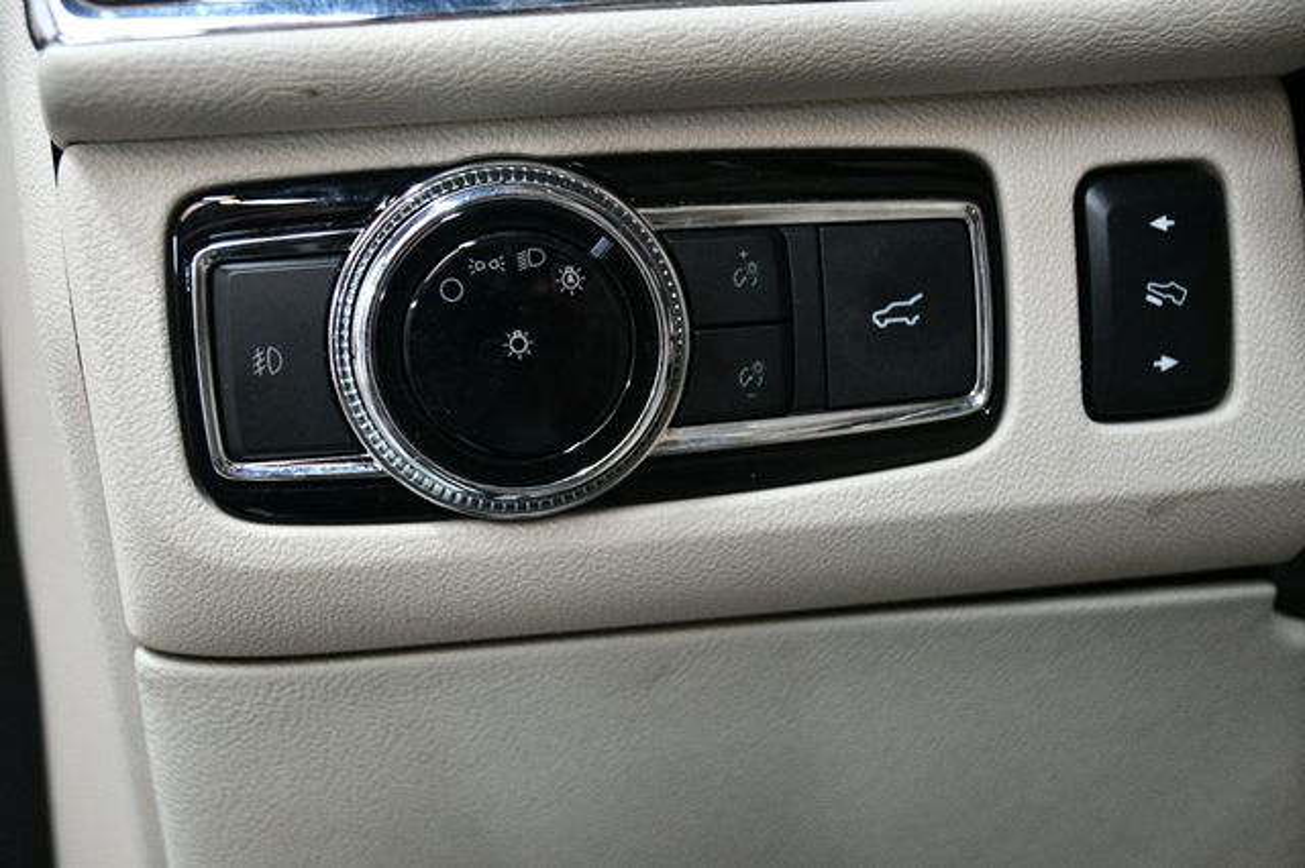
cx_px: 652
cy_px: 434
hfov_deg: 49.6
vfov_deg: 34.2
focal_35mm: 39
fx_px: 1413
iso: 4000
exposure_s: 1/60
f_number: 4.2
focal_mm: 26
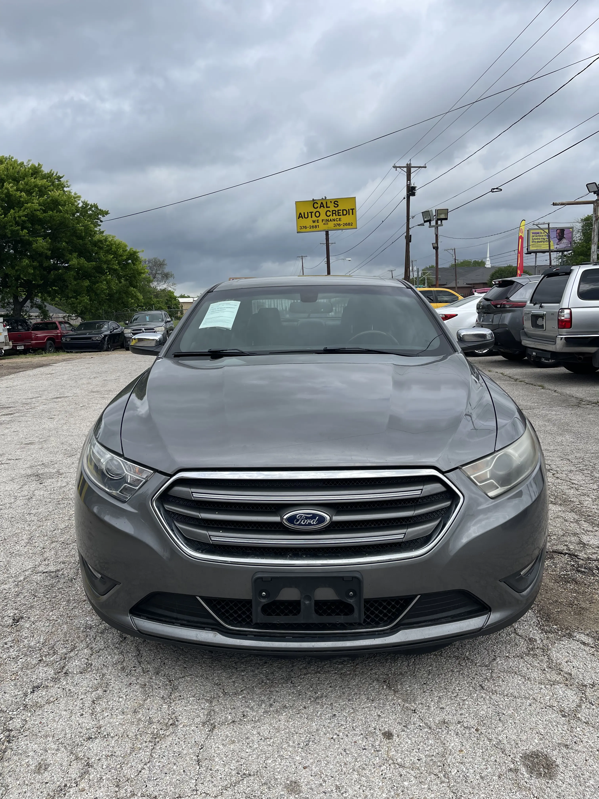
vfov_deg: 69.4
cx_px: 300
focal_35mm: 25
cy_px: 400
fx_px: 577
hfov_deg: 54.9
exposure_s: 1/3003
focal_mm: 5.1
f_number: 1.6
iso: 32
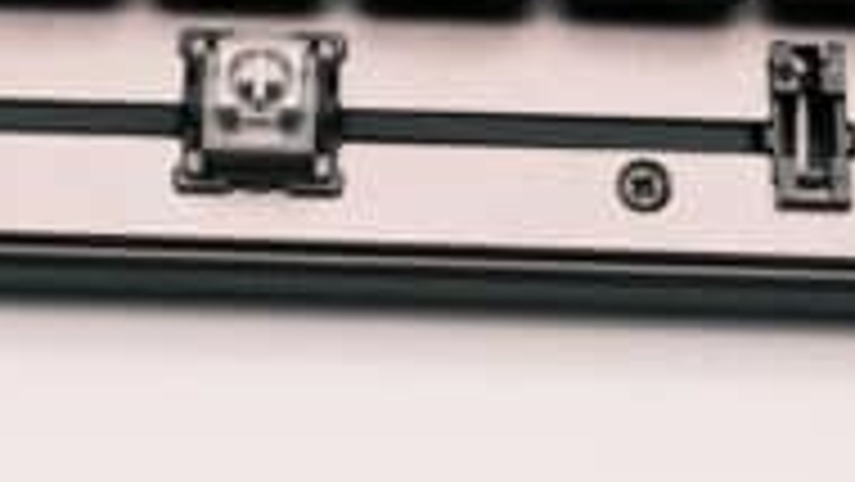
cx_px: 284
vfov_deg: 10.4
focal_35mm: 116
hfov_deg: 18.4
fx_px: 2631
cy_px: -23
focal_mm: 36.3
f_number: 8
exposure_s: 1/105
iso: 1000
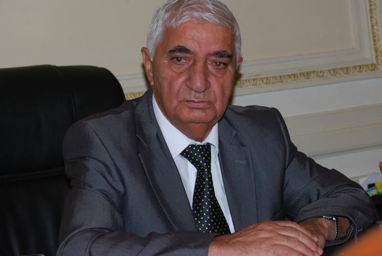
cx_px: 191
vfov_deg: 12.2
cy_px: 128
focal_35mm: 112
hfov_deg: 18.2
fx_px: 1195
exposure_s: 1/60
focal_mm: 75
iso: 250
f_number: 8
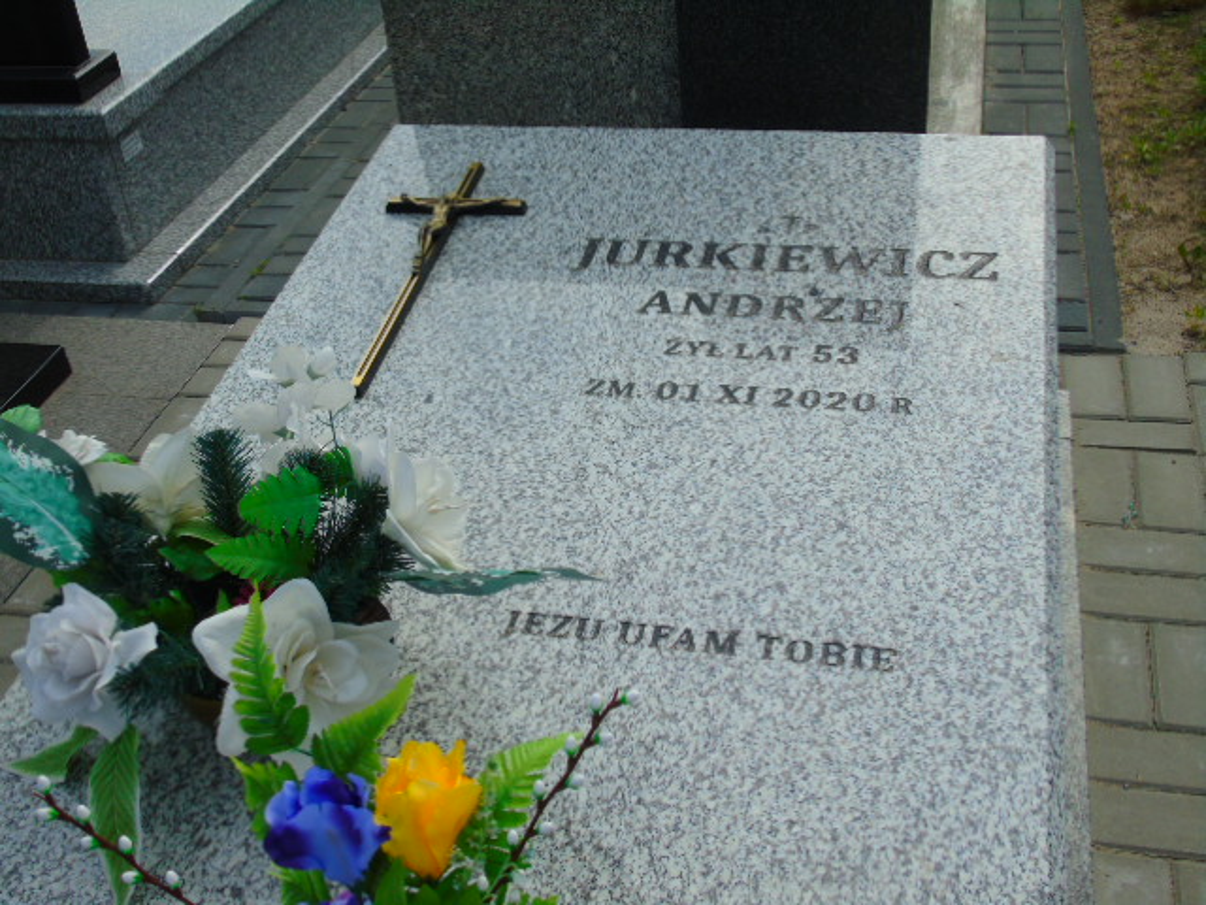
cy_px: 452
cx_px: 603
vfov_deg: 36.0
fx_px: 1394
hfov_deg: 46.8
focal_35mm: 40
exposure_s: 1/1000
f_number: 3.9
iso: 80
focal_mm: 7.1
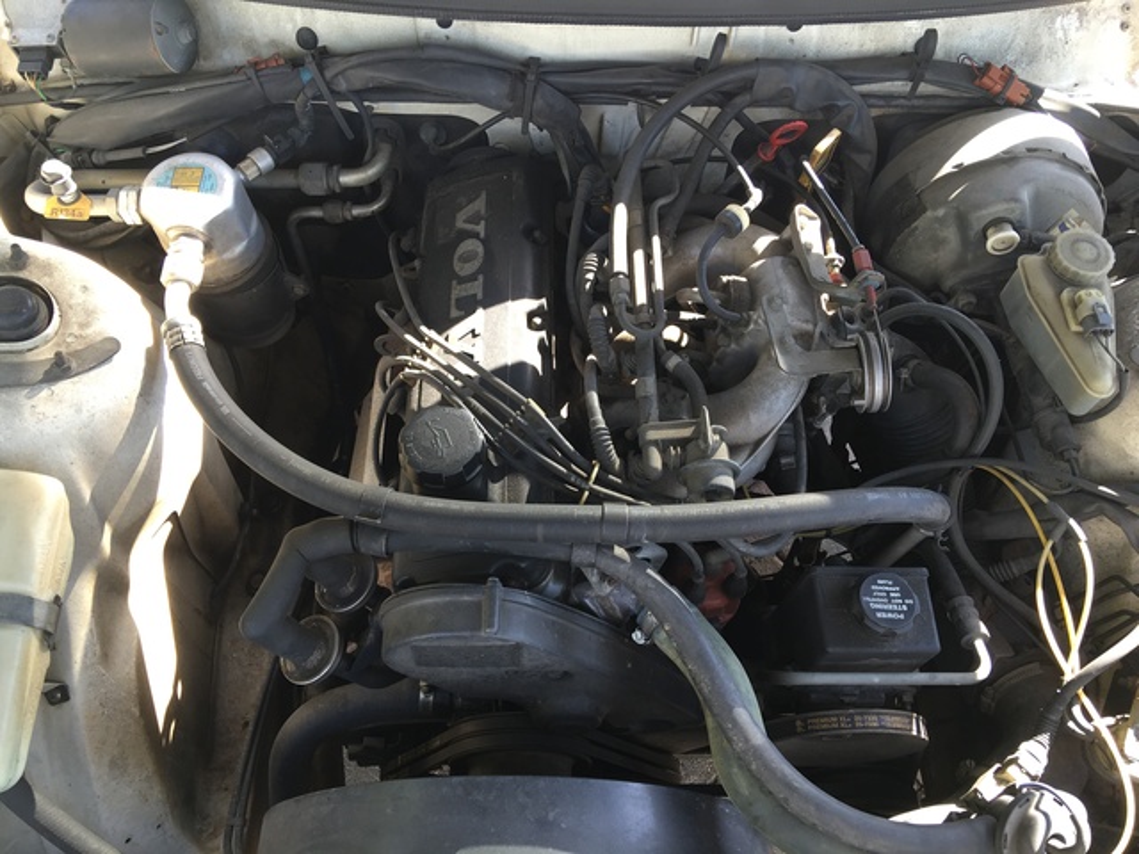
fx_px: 954
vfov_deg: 48.2
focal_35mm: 29
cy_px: 427
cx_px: 570
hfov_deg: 61.7
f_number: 2.2
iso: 25
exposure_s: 1/40
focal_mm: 4.15
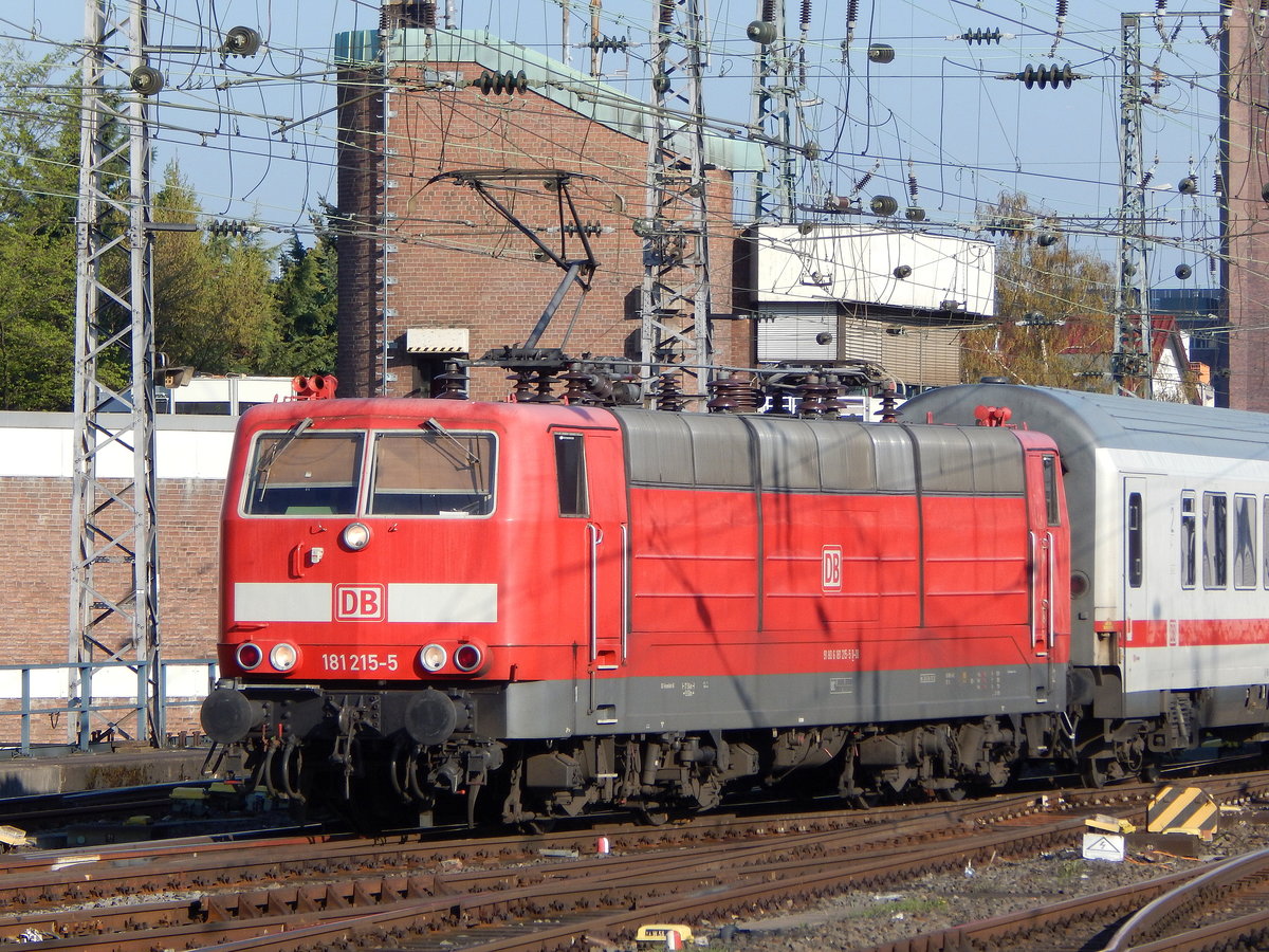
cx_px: 634
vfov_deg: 6.0
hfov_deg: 8.0
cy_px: 476
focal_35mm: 249
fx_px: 9128
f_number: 5.6
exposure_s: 1/400
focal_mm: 44.9
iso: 125
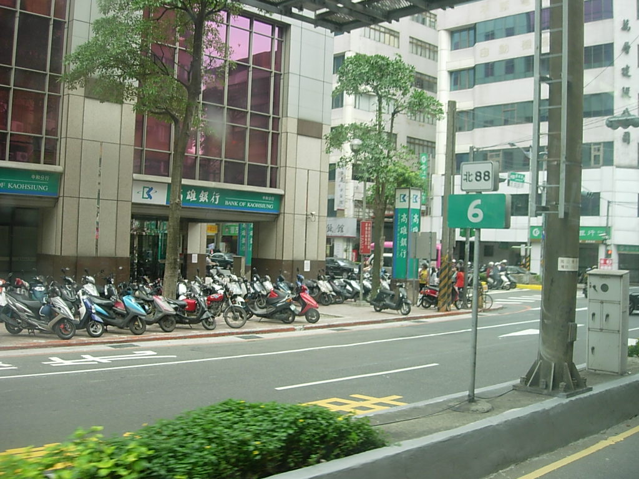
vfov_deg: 37.7
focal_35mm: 38
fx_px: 701
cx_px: 320
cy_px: 240
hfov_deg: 49.0
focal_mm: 7.8
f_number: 2.8
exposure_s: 1/192
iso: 79
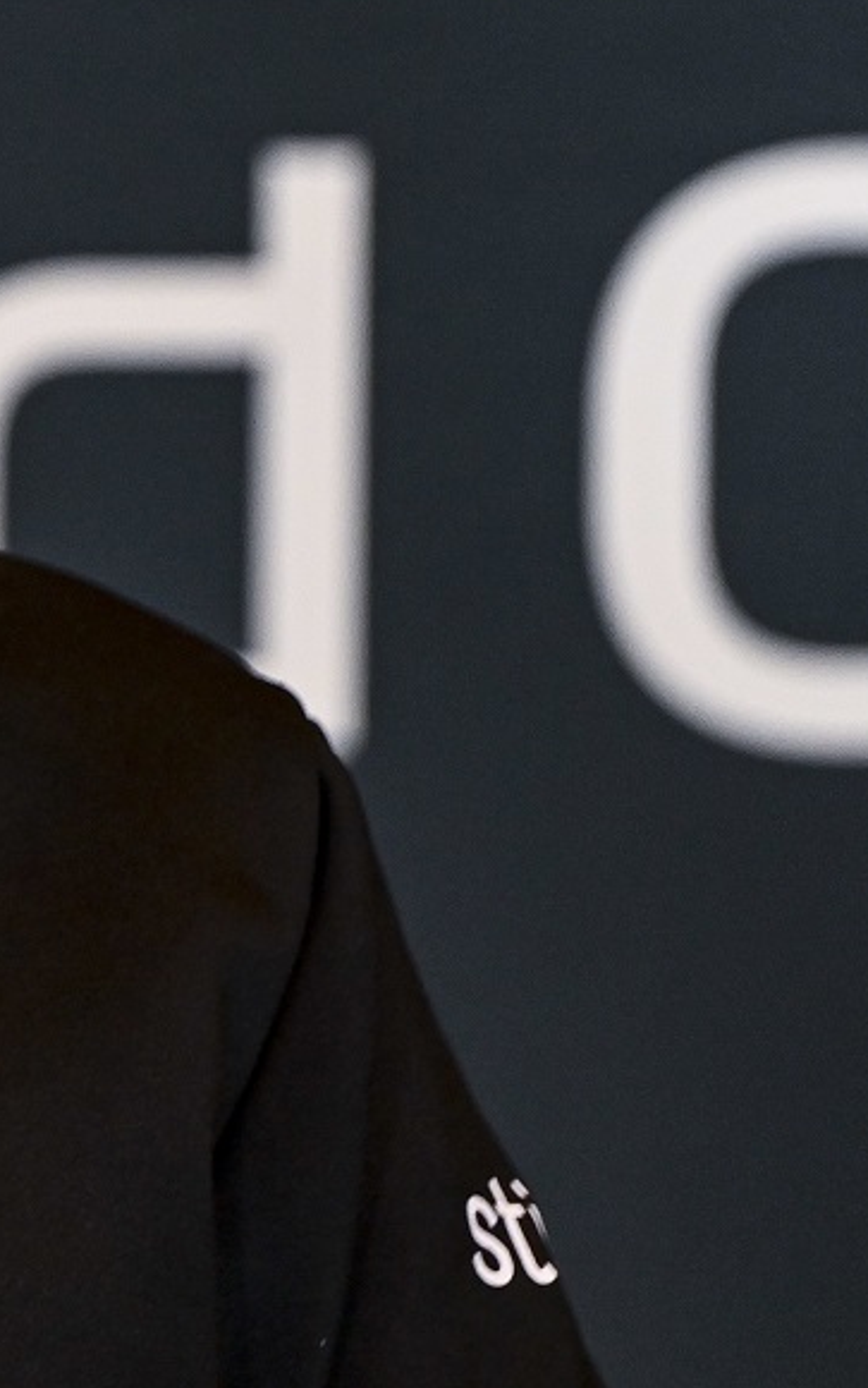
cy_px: 66
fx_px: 41782
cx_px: -1119
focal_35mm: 1105
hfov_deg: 1.2
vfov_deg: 1.9
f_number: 5.6
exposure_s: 1/160
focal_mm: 370
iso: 2500
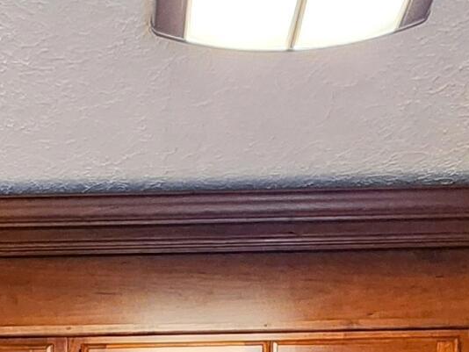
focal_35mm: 73
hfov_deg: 26.0
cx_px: 67
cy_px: 840
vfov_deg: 14.1
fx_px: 989
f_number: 2.2
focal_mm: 2.2
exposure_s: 1/60
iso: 250
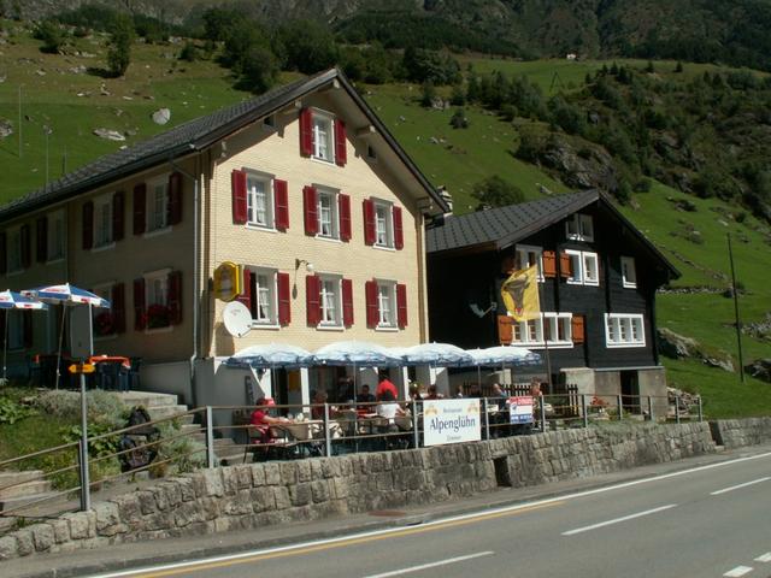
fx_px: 780
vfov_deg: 40.7
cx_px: 386
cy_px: 289
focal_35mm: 35
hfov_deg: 52.6
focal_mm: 5.86
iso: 50
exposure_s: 1/250
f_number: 7.1
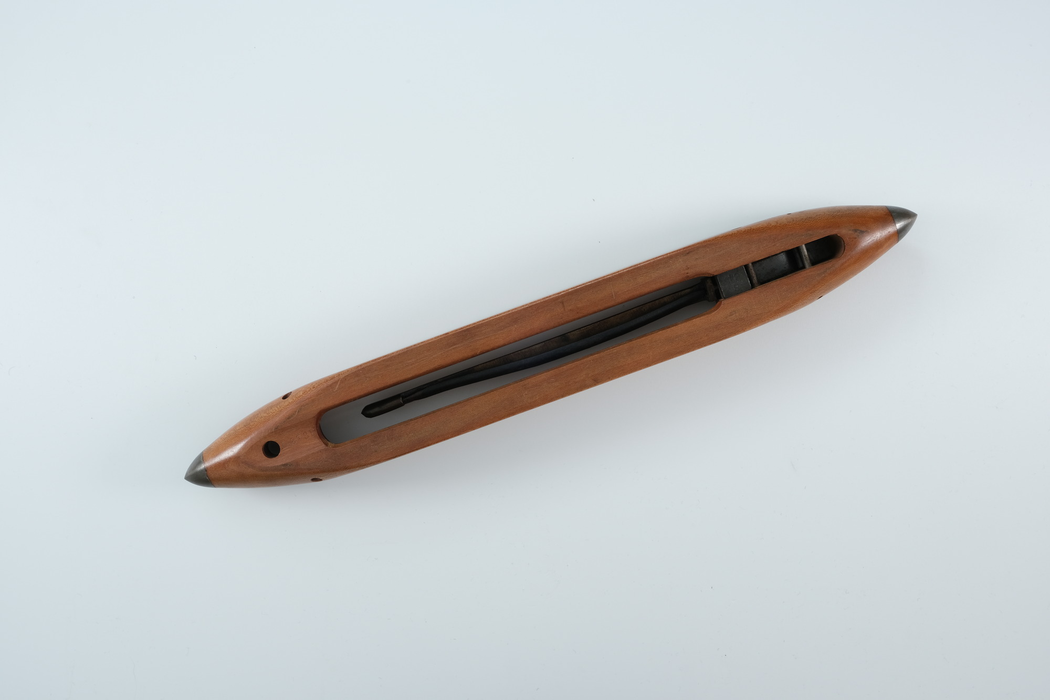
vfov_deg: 33.4
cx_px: 525
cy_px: 350
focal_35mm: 40
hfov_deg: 48.5
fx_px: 1166
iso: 200
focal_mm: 26.5
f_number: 11
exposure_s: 1/4
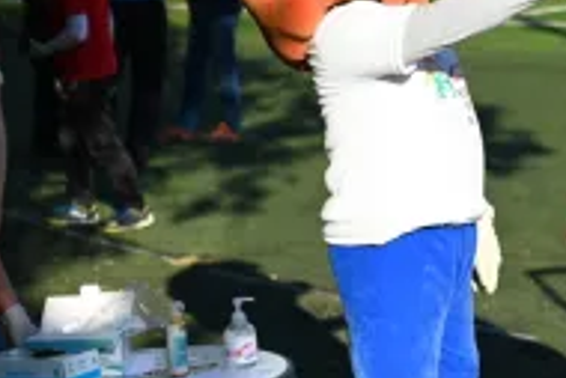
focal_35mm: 140
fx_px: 2203
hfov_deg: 13.8
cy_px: 42
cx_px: 828
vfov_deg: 9.8
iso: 160
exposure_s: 1/8000
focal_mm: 35
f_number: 2
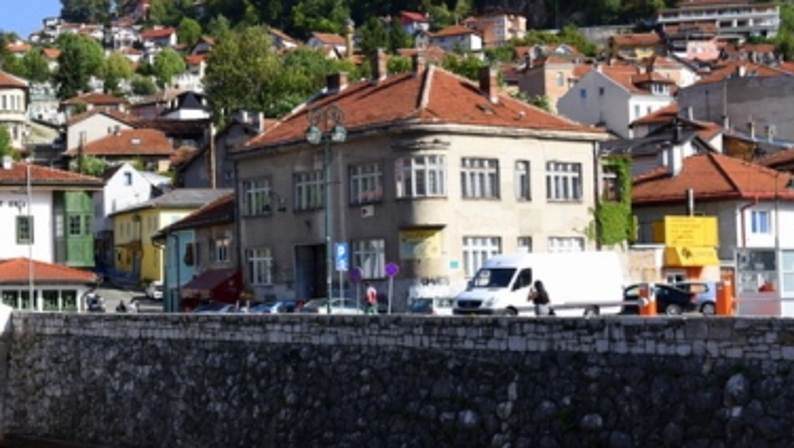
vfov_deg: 15.5
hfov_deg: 25.9
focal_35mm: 78
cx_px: 13
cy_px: 245
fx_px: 1643
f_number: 5.6
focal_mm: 35
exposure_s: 1/125
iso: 100
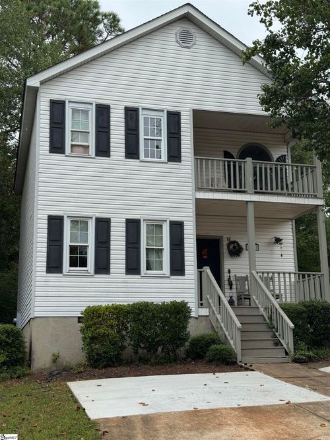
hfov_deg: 30.3
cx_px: 165
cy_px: 220
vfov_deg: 39.7
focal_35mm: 48
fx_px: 610
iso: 64
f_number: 1.78
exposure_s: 1/1076
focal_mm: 6.76
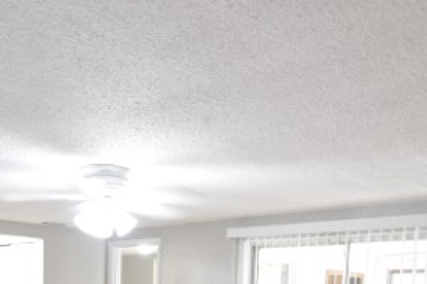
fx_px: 450
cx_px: 156
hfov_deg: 50.1
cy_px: 326
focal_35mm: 38
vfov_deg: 30.6
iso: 800
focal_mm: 10
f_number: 3.5
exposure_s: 1/30
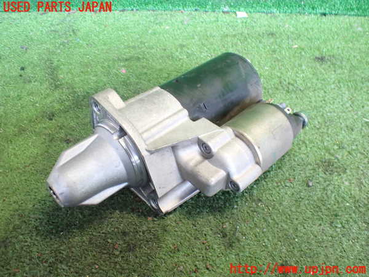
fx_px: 320
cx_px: 184
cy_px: 138
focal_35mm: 30
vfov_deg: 46.8
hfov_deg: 60.0
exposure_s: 1/60
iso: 800
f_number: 2.3
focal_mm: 5.4
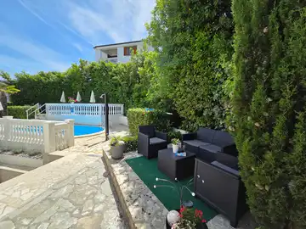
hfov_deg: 106.2
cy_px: 114
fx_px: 115
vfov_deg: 89.9
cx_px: 153
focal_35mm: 13
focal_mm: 2.2
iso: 50
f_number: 2.2
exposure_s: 1/1614
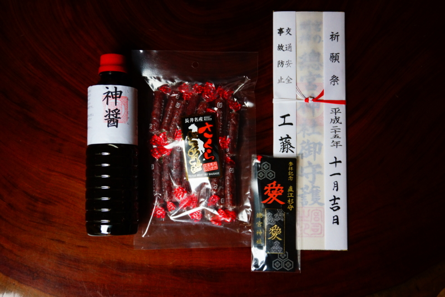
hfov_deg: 42.8
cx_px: 222
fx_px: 568
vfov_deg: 29.2
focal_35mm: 46
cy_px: 148
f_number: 4.5
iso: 1250
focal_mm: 31
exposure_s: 1/60
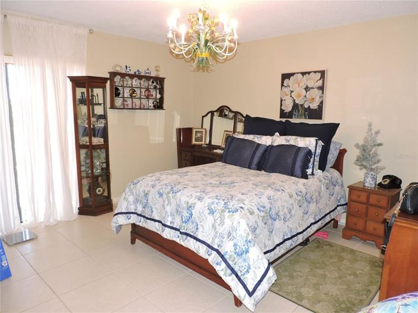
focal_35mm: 24
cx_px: 209
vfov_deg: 56.8
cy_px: 156
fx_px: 290
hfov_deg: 71.6
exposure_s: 1/30
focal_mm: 4.3
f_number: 3
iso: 200
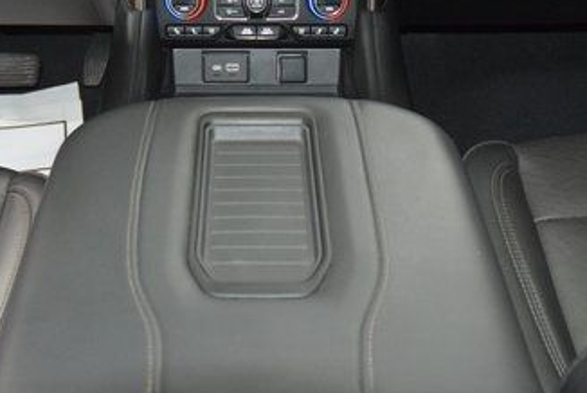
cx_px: 243
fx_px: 865
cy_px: 12
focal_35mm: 53
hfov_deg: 37.4
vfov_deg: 24.5
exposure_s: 1/80
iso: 3200
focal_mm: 18
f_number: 3.5
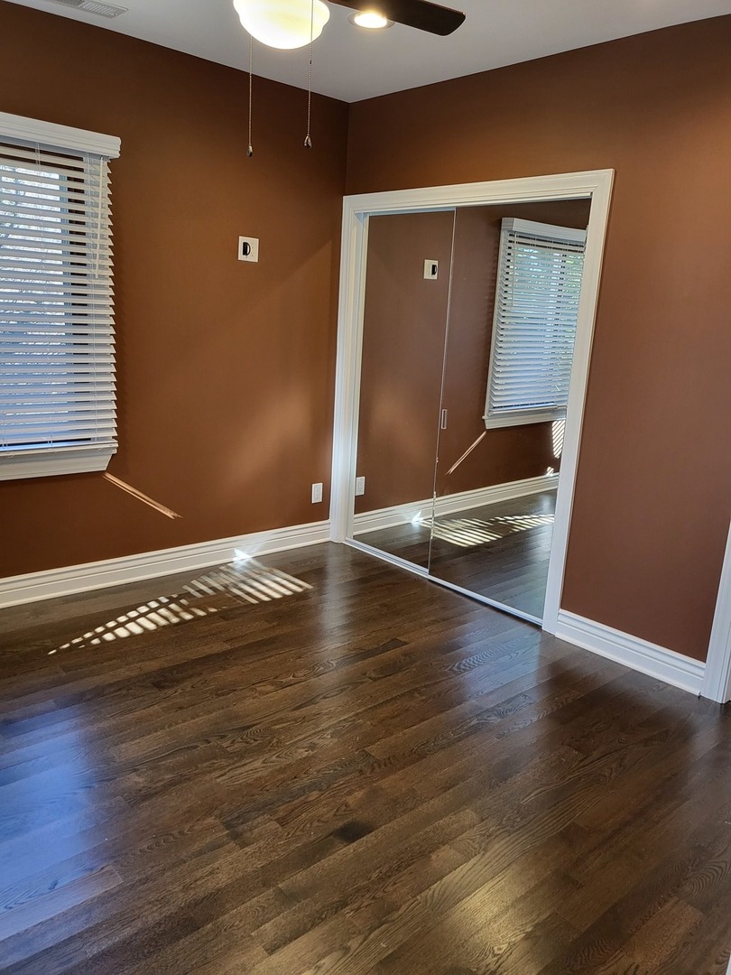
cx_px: 366
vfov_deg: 67.3
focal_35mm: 26
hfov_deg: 53.1
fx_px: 732
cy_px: 488
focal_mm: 4.25
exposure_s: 1/60
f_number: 1.8
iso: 250
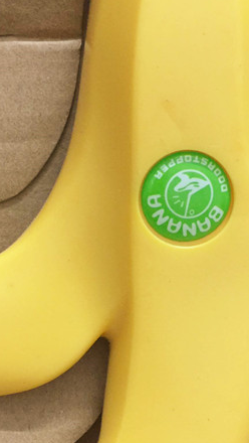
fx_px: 785
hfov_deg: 18.0
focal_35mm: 67
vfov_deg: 31.4
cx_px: 150
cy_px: 231
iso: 125
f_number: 2.2
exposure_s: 1/8
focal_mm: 4.15
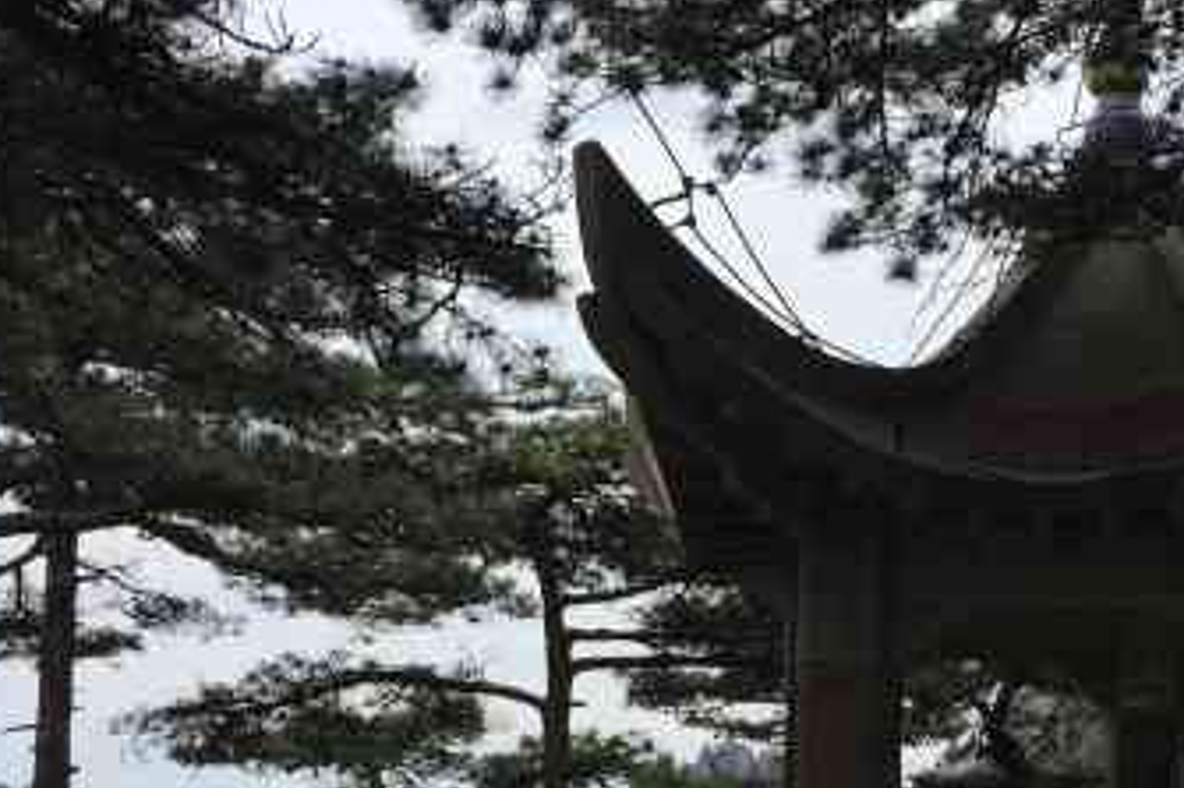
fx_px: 2071
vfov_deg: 21.3
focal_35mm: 63
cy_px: 645
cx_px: 792
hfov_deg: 31.6
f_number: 2.2
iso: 32
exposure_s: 1/1199
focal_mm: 4.15
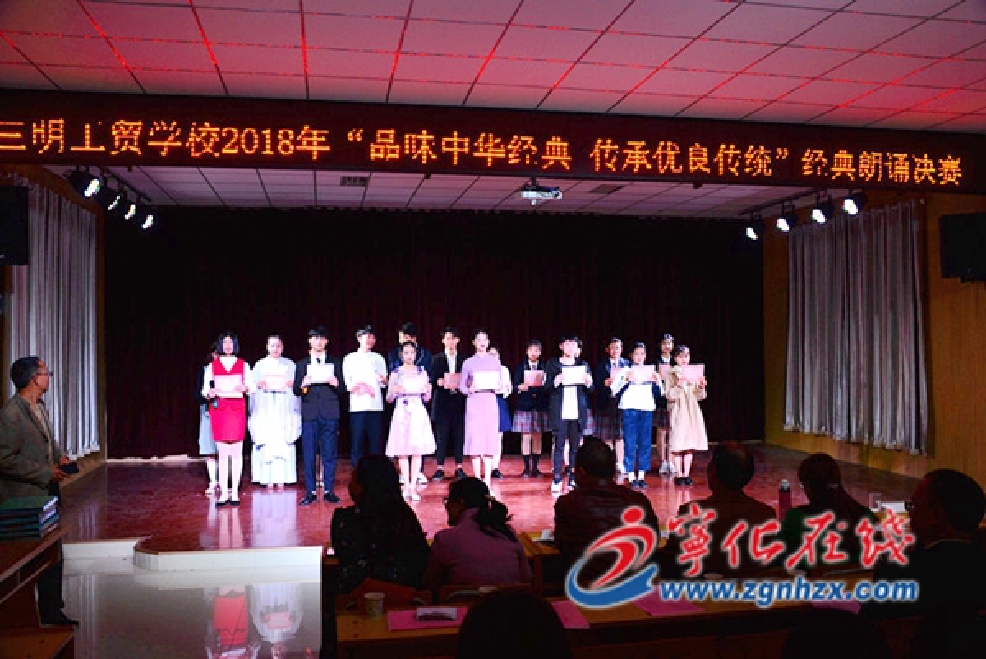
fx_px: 877
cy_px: 330
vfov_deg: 41.2
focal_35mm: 32
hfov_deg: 58.7
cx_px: 493
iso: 800
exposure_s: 1/250
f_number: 5.6
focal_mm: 32
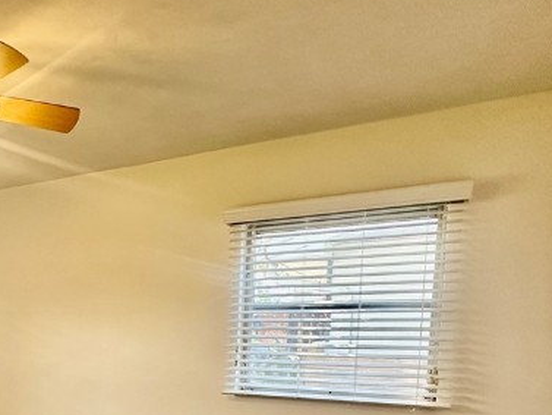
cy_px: 377
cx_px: -6
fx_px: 606
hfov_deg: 42.1
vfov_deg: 35.4
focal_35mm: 38
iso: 160
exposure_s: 1/120
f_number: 2.2
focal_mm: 2.22
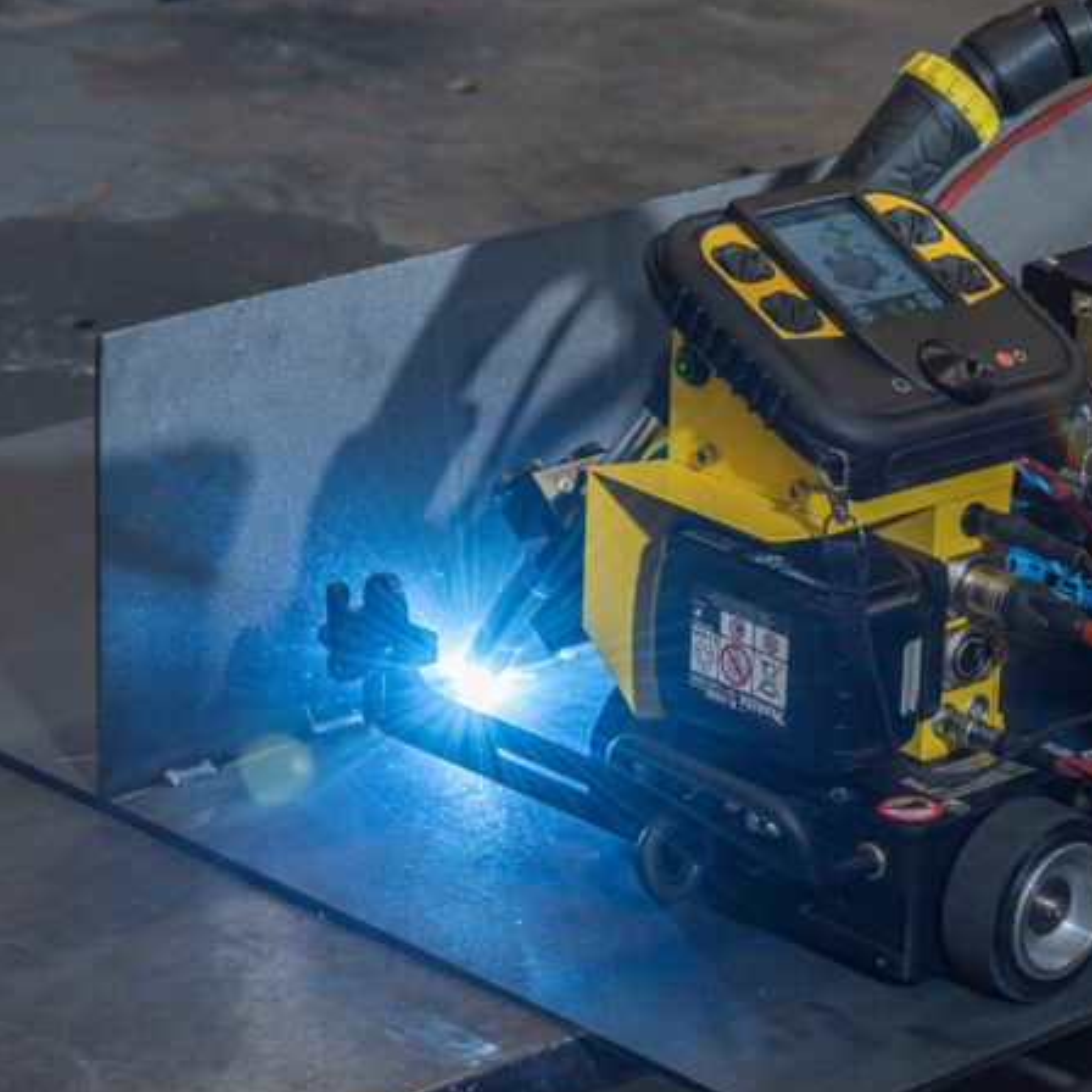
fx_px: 5282
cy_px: 555
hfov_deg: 11.8
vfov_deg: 11.8
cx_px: 726
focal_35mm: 148
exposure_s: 1/30
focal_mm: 112
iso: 320
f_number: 13
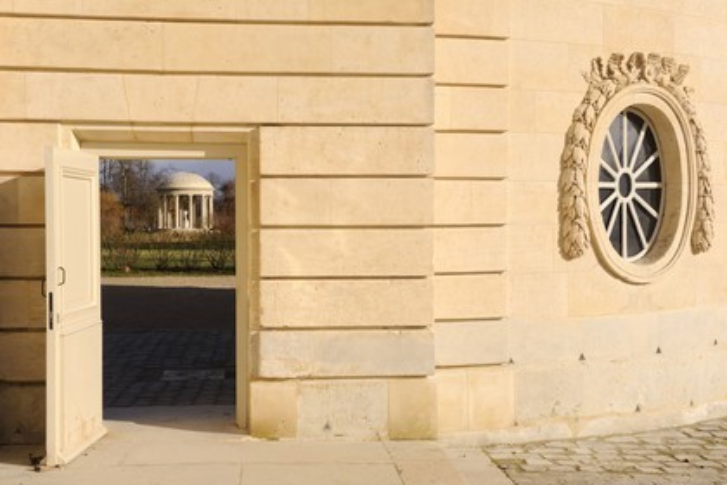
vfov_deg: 28.1
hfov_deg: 41.1
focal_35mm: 48
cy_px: 242
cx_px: 364
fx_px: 969
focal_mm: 48
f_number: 16
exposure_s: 1/125
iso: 200
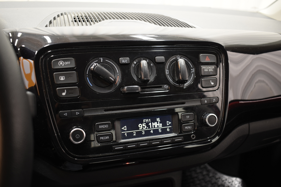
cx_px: 140
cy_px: 94
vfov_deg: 40.0
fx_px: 258
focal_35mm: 33
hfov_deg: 57.2
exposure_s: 1/4
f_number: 3.8
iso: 200
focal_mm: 22
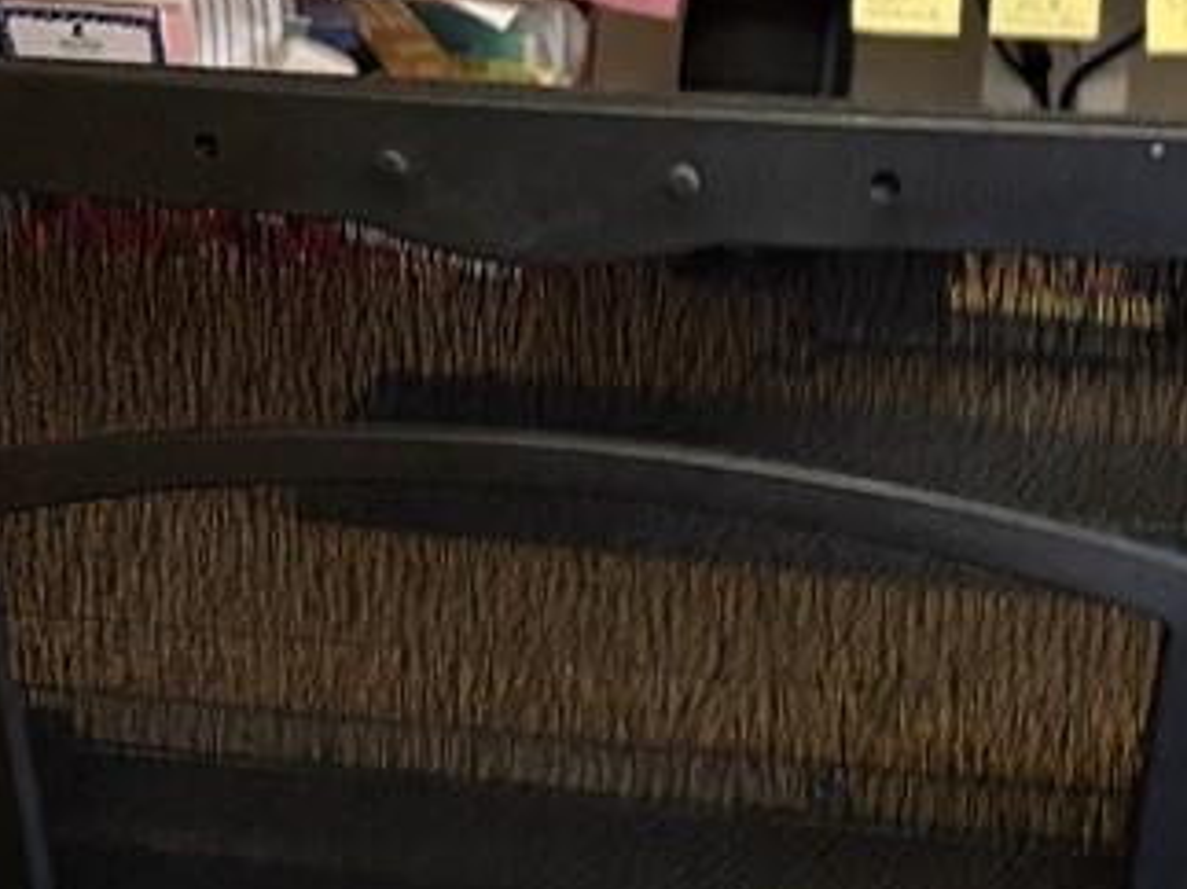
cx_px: -423
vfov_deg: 8.9
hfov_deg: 11.6
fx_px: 5656
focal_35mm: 165
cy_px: -143
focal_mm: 5.96
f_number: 1.6
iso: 320
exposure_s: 1/60
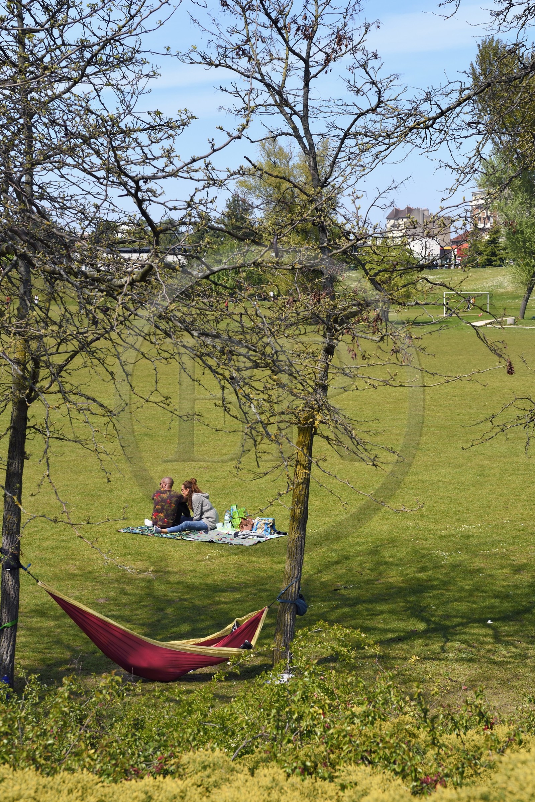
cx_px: 268
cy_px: 401
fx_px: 1560
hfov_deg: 19.5
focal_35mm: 70
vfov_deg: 28.8
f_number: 11
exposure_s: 1/250
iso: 200
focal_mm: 70
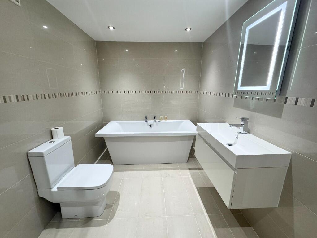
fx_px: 128
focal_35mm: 14
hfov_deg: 102.1
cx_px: 158
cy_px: 119
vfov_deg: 85.7
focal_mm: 2.22
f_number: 2.2
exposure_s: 1/100
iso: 250
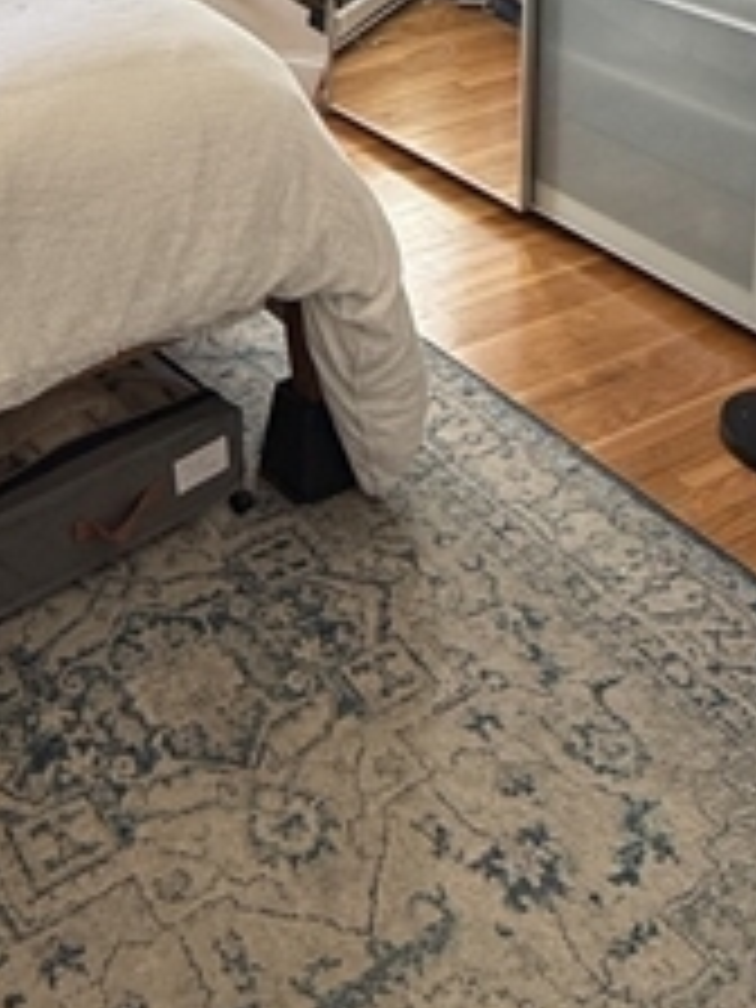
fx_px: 1398
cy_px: -112
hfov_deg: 30.0
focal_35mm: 48
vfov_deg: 34.1
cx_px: 234
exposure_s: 1/120
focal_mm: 2.22
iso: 80
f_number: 2.2
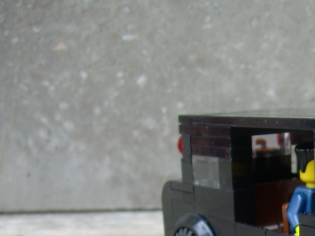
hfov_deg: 21.5
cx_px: 333
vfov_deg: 16.4
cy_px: 268
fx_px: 792
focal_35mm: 87
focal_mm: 6.3
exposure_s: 1/8.7
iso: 50
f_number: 2.8
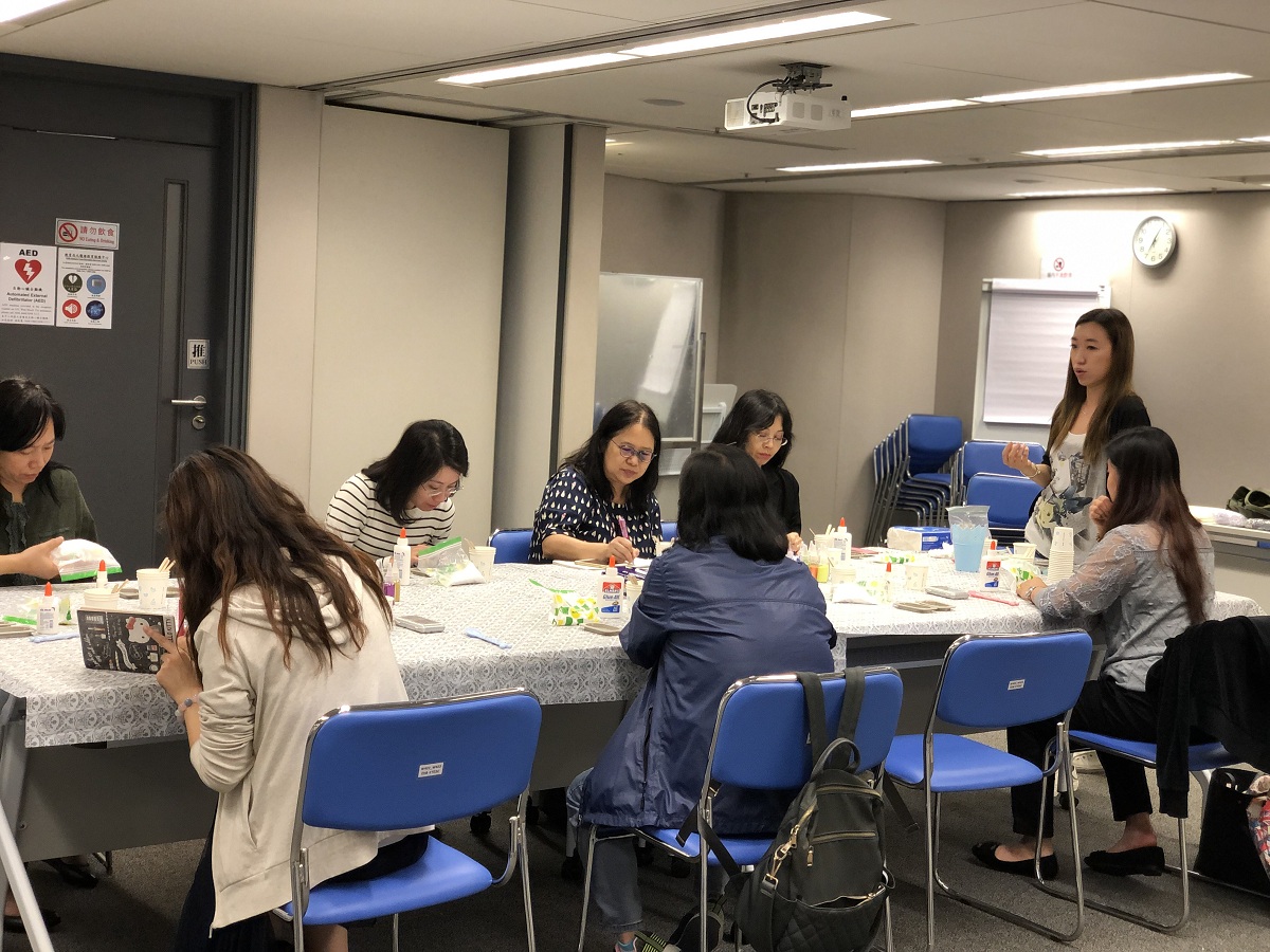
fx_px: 1908
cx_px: 635
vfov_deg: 28.0
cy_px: 476
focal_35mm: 52
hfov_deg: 36.8
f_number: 2.4
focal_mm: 6
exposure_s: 1/33
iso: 125
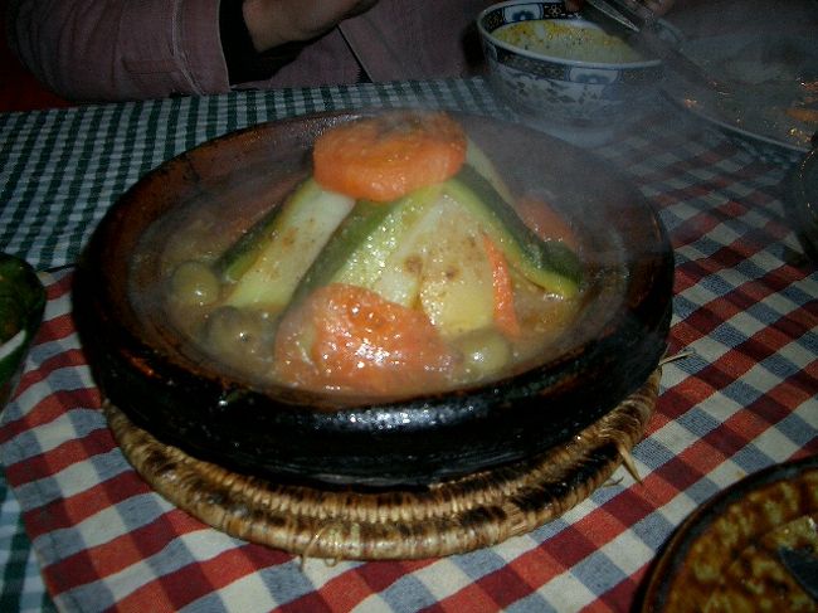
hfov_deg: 52.6
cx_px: 409
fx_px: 827
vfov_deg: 40.7
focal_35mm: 35
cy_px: 306
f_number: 2.6
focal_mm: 5.8
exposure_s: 1/40
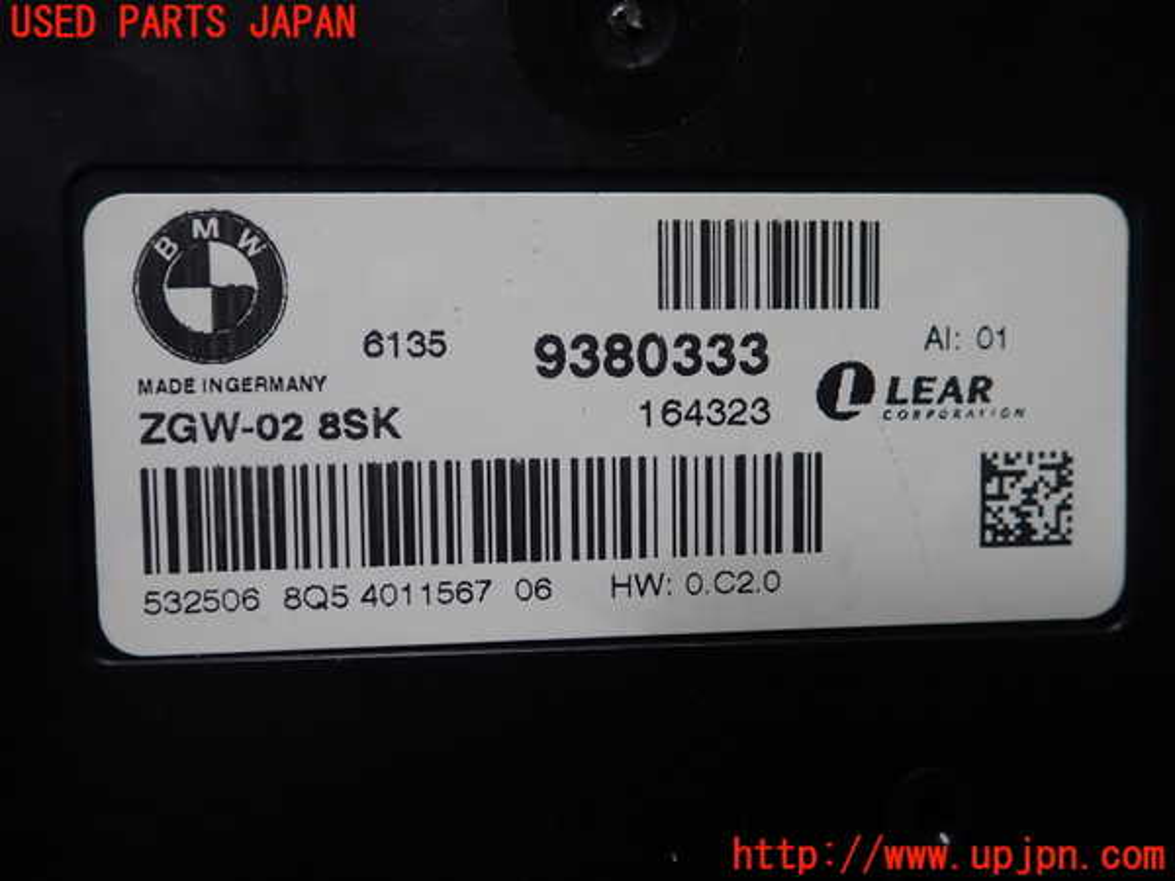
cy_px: 440
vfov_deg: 46.8
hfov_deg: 60.0
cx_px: 588
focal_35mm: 30
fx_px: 1018
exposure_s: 1/125
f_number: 2.3
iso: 160
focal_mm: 5.5
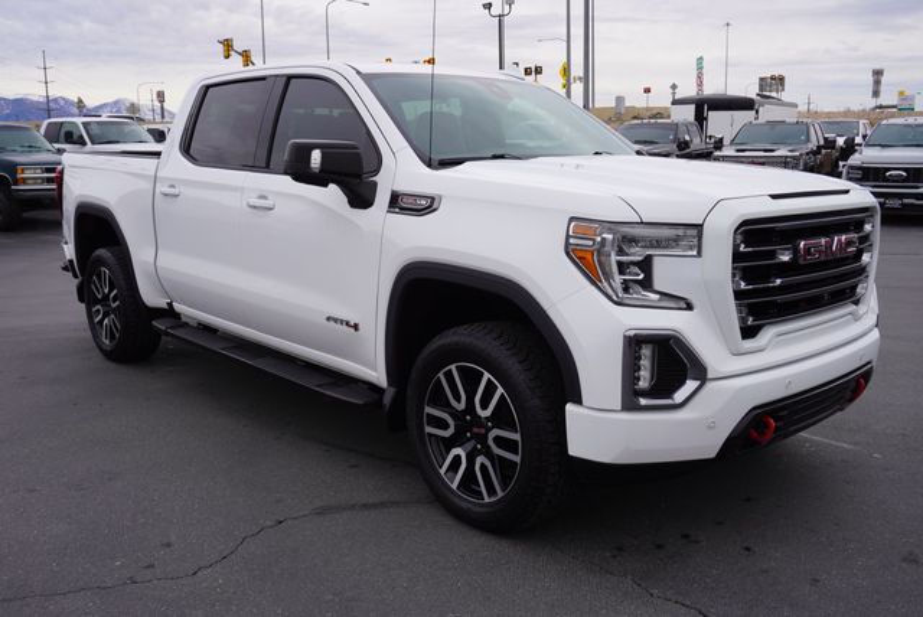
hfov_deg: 57.2
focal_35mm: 33
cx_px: 462
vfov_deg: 40.0
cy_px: 308
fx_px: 847
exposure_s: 1/100
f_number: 7.1
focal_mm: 22
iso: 100
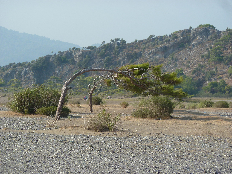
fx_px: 1314
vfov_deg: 7.6
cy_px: 87
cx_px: 116
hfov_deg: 10.1
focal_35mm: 196
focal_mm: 32.1
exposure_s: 1/640
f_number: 4.5
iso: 100
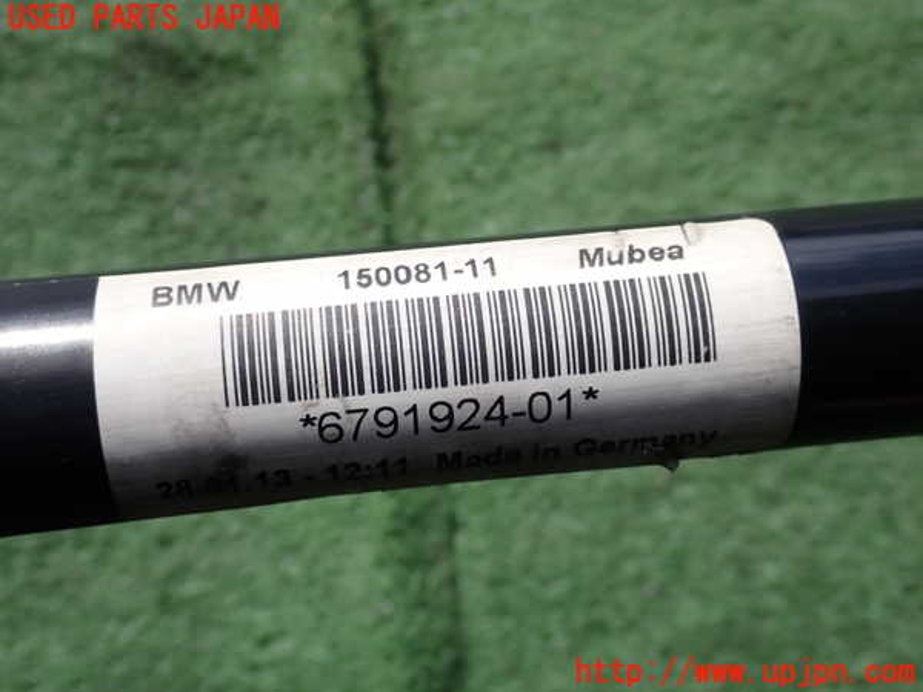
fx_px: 1253
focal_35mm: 47
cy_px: 346
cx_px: 462
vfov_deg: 30.9
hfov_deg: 40.4
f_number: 4.5
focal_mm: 8.4
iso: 100
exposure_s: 1/640
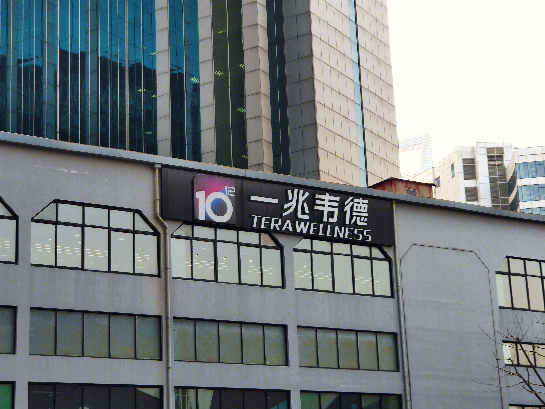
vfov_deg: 19.9
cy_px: 204
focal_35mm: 74
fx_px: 1165
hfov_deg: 26.3
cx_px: 272
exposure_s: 1/100
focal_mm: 6.22
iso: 101
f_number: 2.2
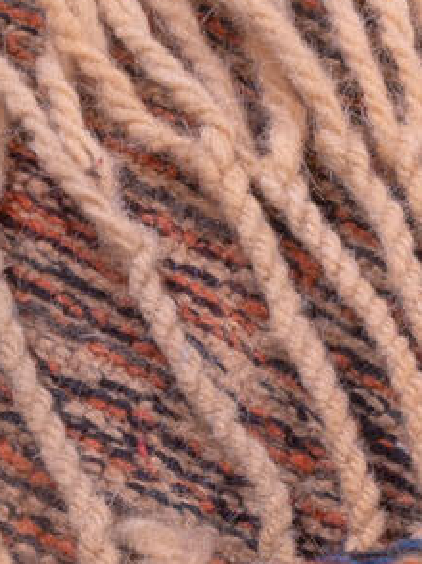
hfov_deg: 2.8
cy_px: 664
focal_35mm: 509
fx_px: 8286
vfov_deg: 3.9
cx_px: 1891
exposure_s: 1/160
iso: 160
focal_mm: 60
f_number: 16
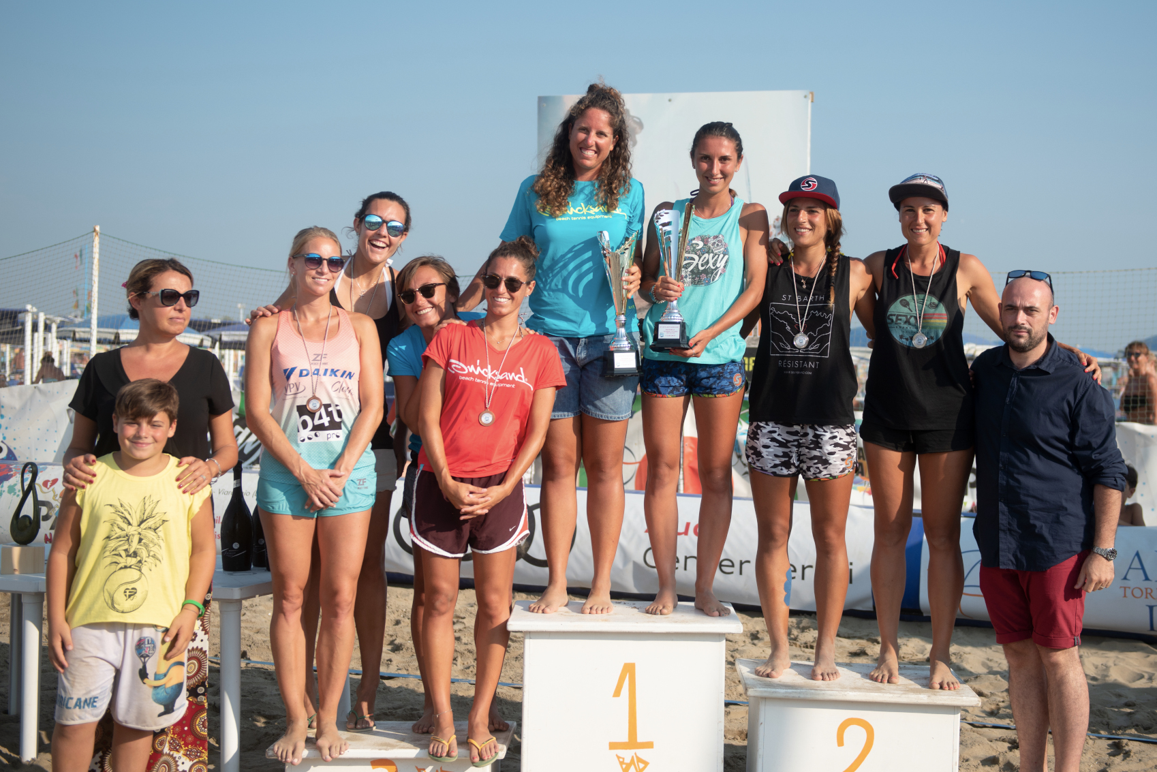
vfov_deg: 28.7
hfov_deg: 41.9
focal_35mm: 47
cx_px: 606
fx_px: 1511
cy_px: 405
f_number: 2.8
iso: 100
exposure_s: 1/2000
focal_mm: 42
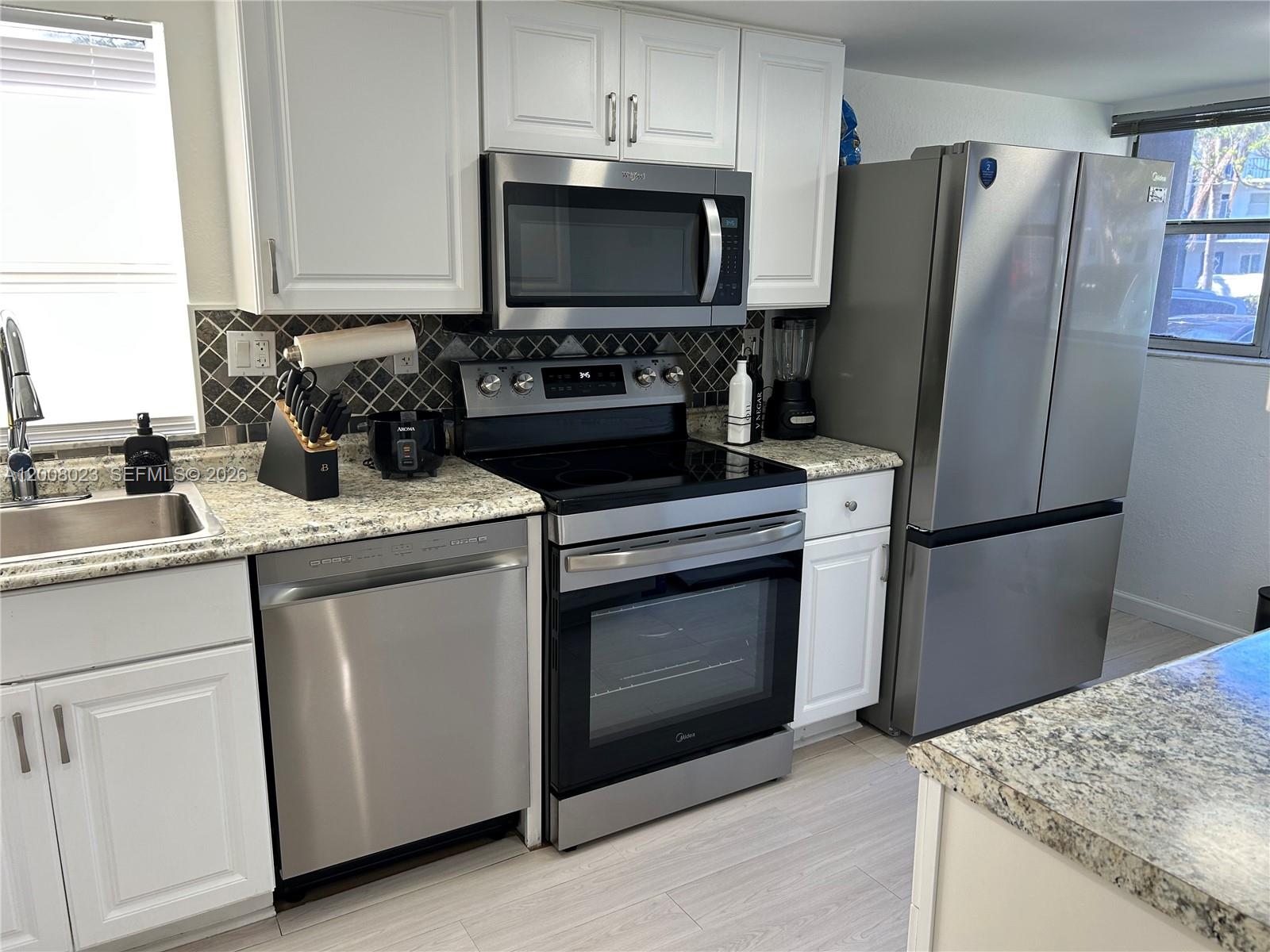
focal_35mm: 26
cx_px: 635
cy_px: 476
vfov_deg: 53.1
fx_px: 954
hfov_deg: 67.3
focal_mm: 5.7
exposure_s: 1/120
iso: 64
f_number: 1.5
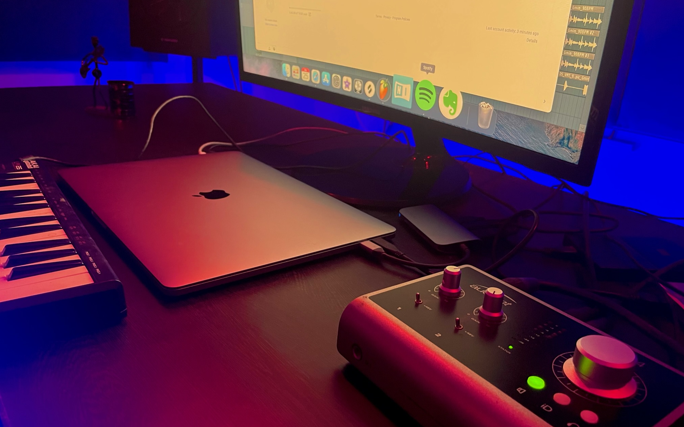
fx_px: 522
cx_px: 347
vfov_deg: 44.4
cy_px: 246
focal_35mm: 28
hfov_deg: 66.5
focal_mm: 4.2
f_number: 1.6
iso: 640
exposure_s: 1/25
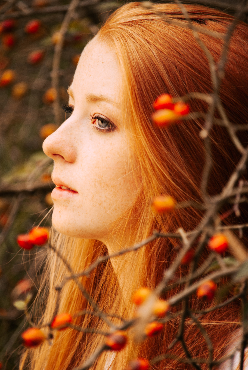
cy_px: 185
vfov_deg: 5.7
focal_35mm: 360
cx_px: 124
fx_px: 3709
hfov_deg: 3.8
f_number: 5.3
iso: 200
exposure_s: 1/100
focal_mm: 240
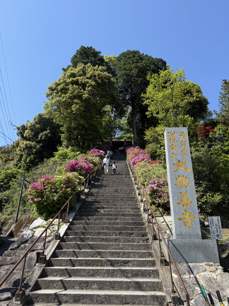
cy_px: 153
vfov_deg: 71.6
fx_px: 212
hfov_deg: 56.8
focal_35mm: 24
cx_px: 114
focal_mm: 6.76
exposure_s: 1/2110
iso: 80
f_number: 1.78
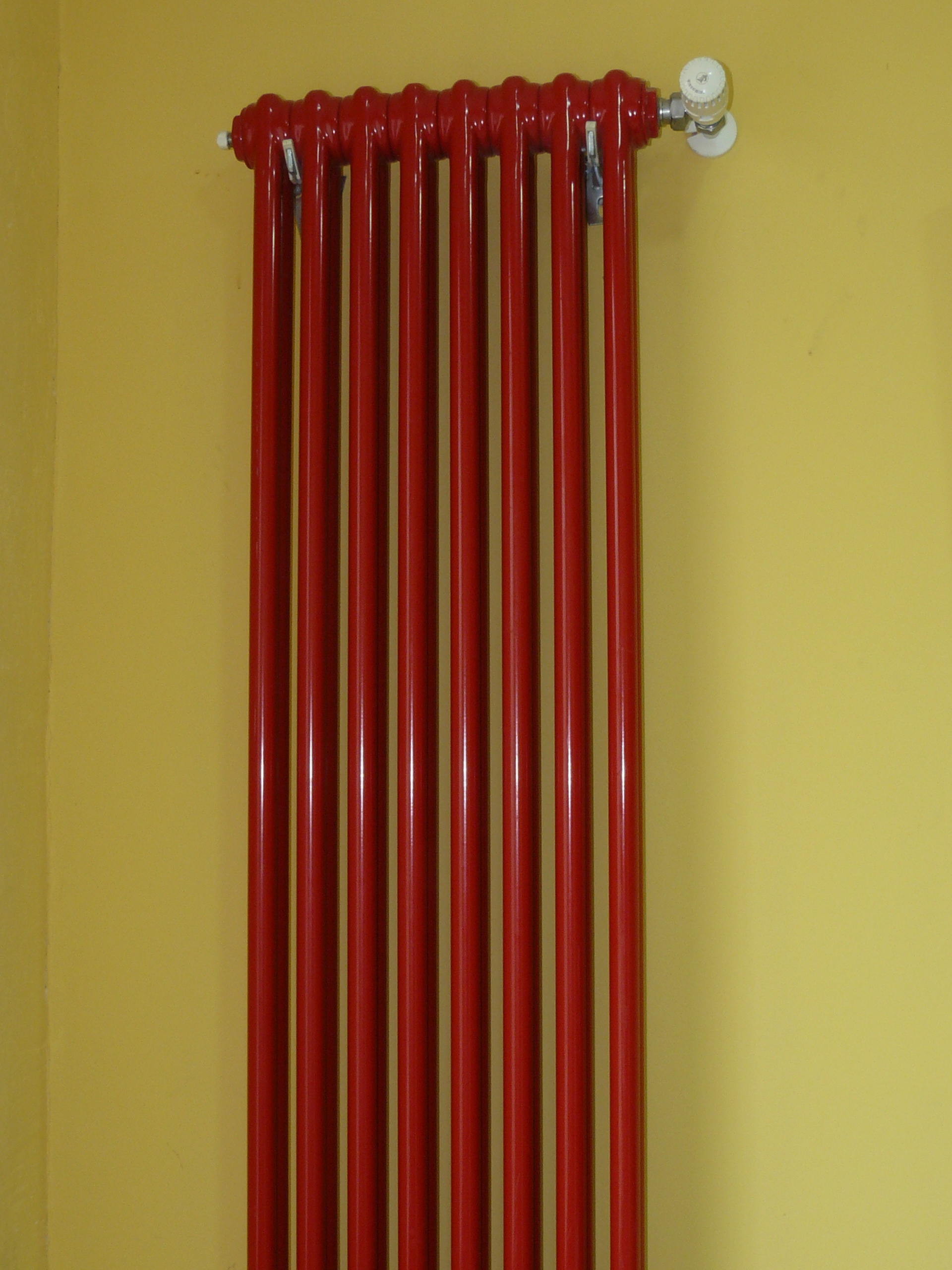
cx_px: 476
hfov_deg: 30.3
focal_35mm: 48
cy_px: 635
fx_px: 1760
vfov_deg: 39.7
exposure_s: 1/2.5
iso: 100
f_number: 8
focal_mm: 6.6
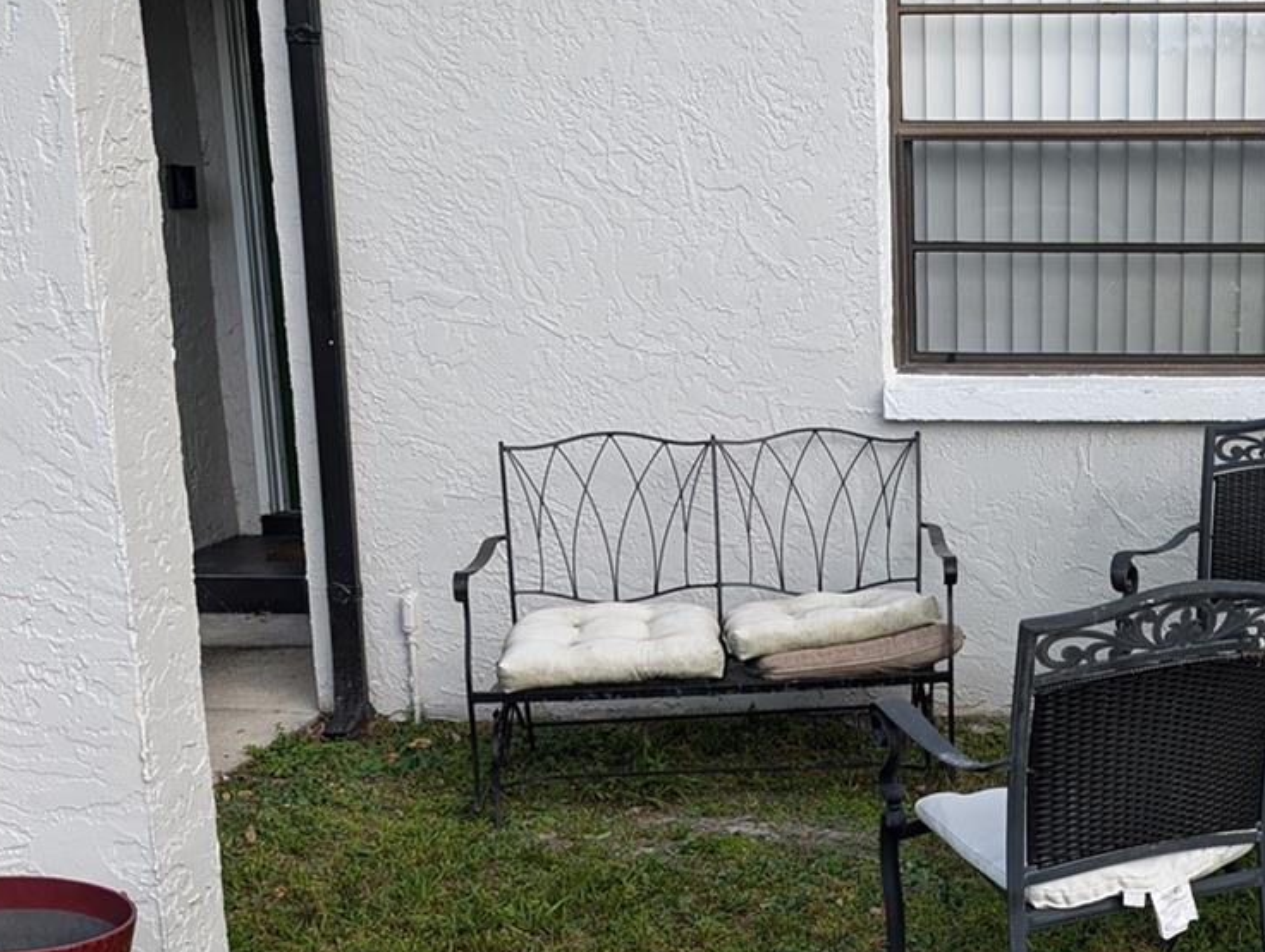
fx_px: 1903
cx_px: 1098
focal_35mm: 52
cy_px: 626
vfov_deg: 27.9
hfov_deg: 35.0
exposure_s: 1/431
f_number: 1.68
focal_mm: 6.9
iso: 23
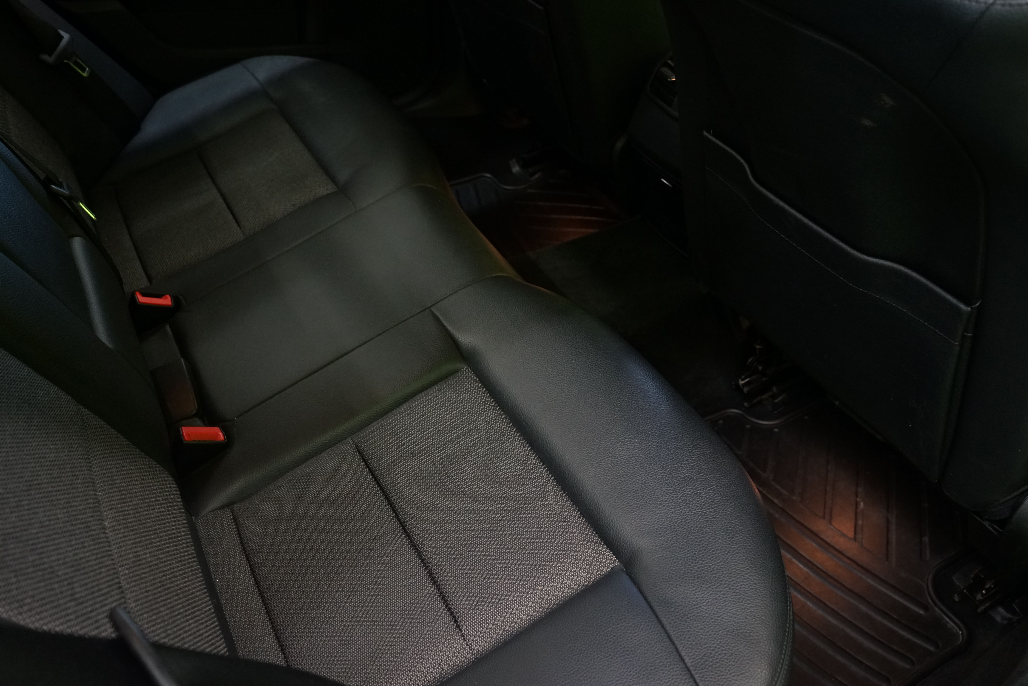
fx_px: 885
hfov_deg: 60.3
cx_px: 526
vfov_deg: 42.3
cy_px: 338
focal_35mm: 31
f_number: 5.6
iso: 2500
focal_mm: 30
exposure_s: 1/25
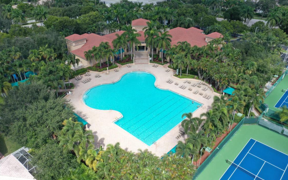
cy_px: 85
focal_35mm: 29
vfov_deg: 43.1
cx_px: 144
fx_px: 228
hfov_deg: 64.7
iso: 100
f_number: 11
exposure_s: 1/80
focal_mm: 10.26
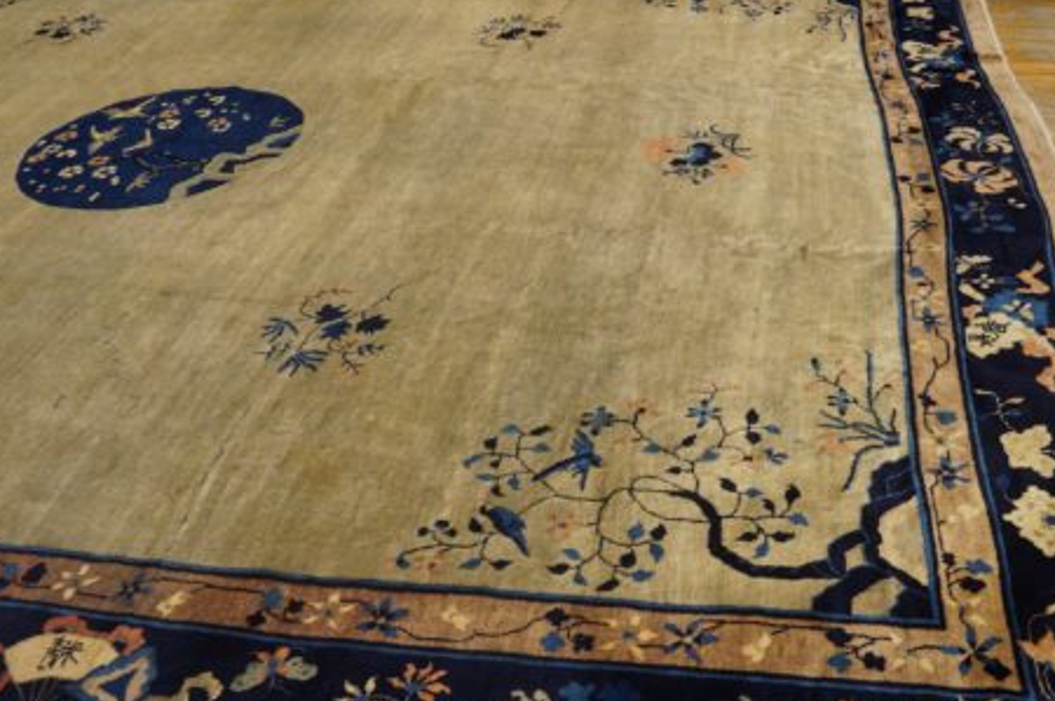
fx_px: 1171
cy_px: 397
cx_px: 556
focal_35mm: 40
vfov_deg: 33.3
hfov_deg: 48.5
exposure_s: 1/60
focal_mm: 20
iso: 1000
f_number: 4
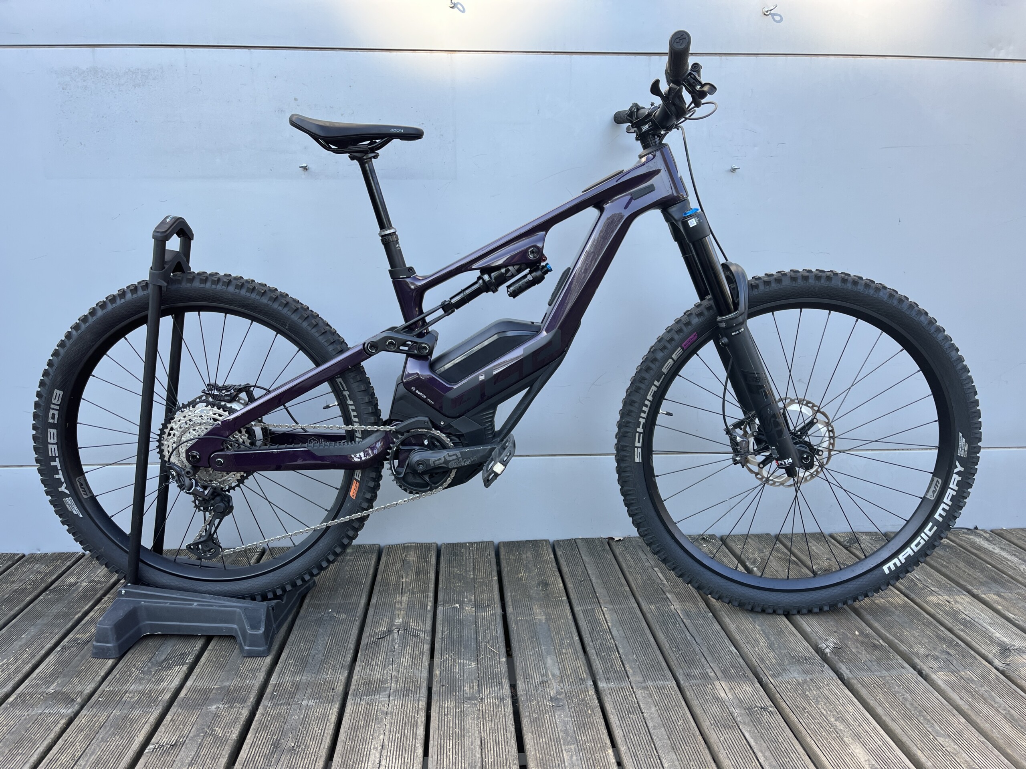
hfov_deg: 67.3
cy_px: 384
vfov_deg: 53.1
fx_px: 771
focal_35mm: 26
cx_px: 513
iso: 50
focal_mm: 5.1
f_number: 1.6
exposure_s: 1/353
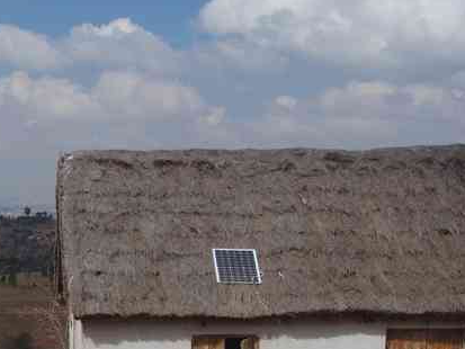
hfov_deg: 18.7
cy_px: 299
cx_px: -67
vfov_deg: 14.7
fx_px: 1344
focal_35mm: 100
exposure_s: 1/100
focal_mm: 29.4
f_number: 11
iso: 200
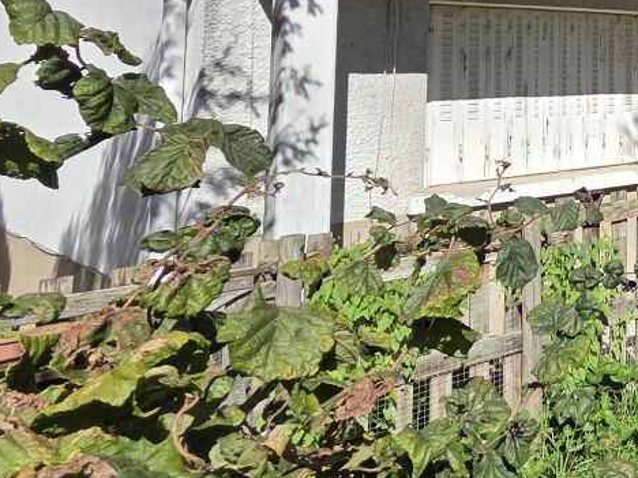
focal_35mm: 40
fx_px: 737
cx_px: 909
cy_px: -3
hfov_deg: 30.8
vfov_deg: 32.9
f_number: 2.2
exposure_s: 1/2169
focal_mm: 2.2
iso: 50
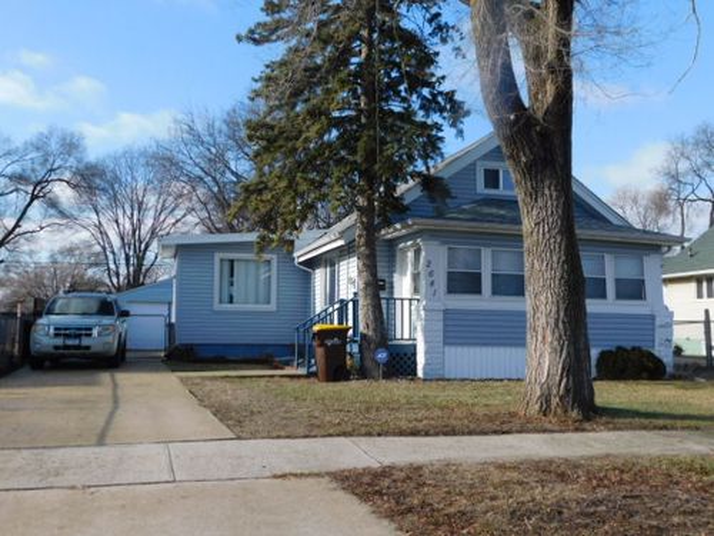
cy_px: 268
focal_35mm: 36
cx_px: 357
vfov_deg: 39.7
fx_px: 743
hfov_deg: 51.4
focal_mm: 6.3
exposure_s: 1/800
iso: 125
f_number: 3.5
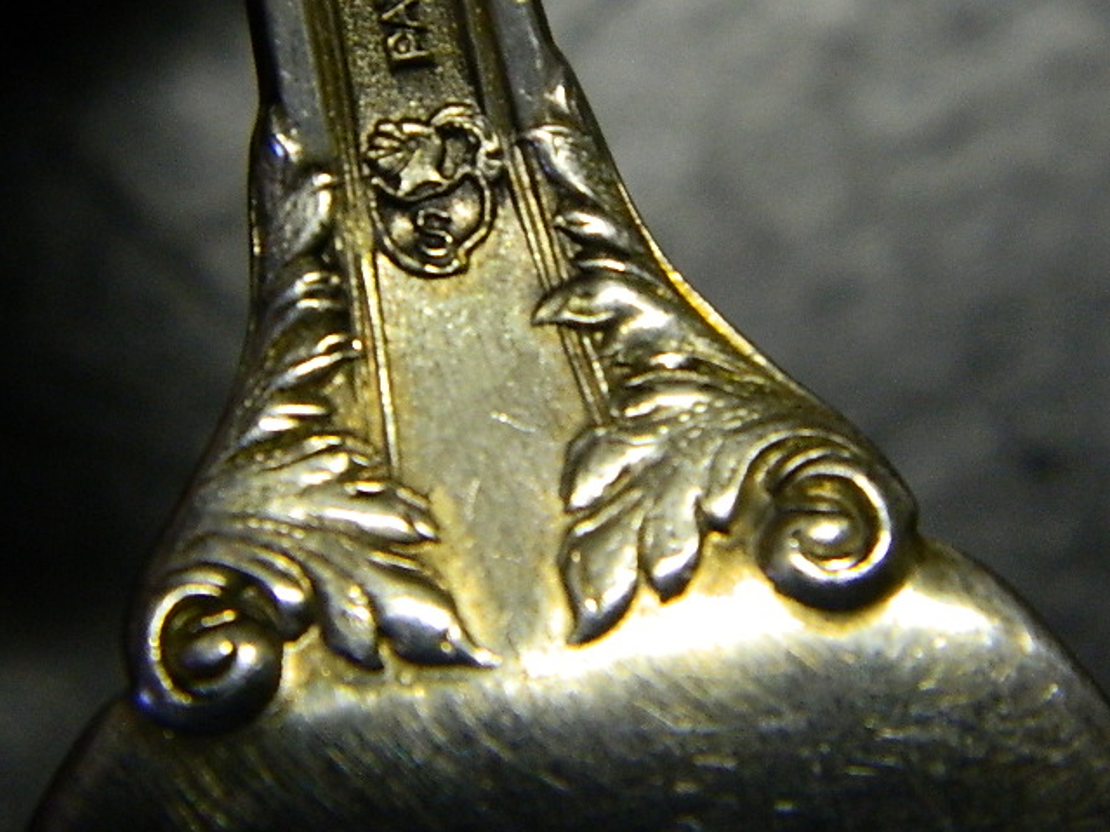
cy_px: 229
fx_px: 5290
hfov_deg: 12.0
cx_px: 566
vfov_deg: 9.0
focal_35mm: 165
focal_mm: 18.6
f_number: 4.5
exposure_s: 1/20
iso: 400
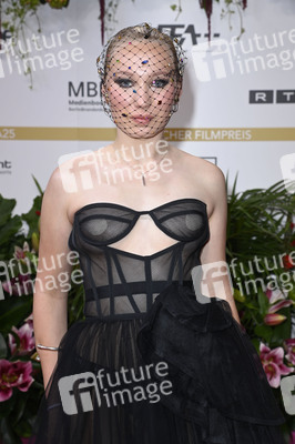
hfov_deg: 14.4
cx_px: 148
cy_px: 222
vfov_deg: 21.5
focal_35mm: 95
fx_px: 1170
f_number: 6.3
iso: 640
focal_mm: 95
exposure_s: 1/250
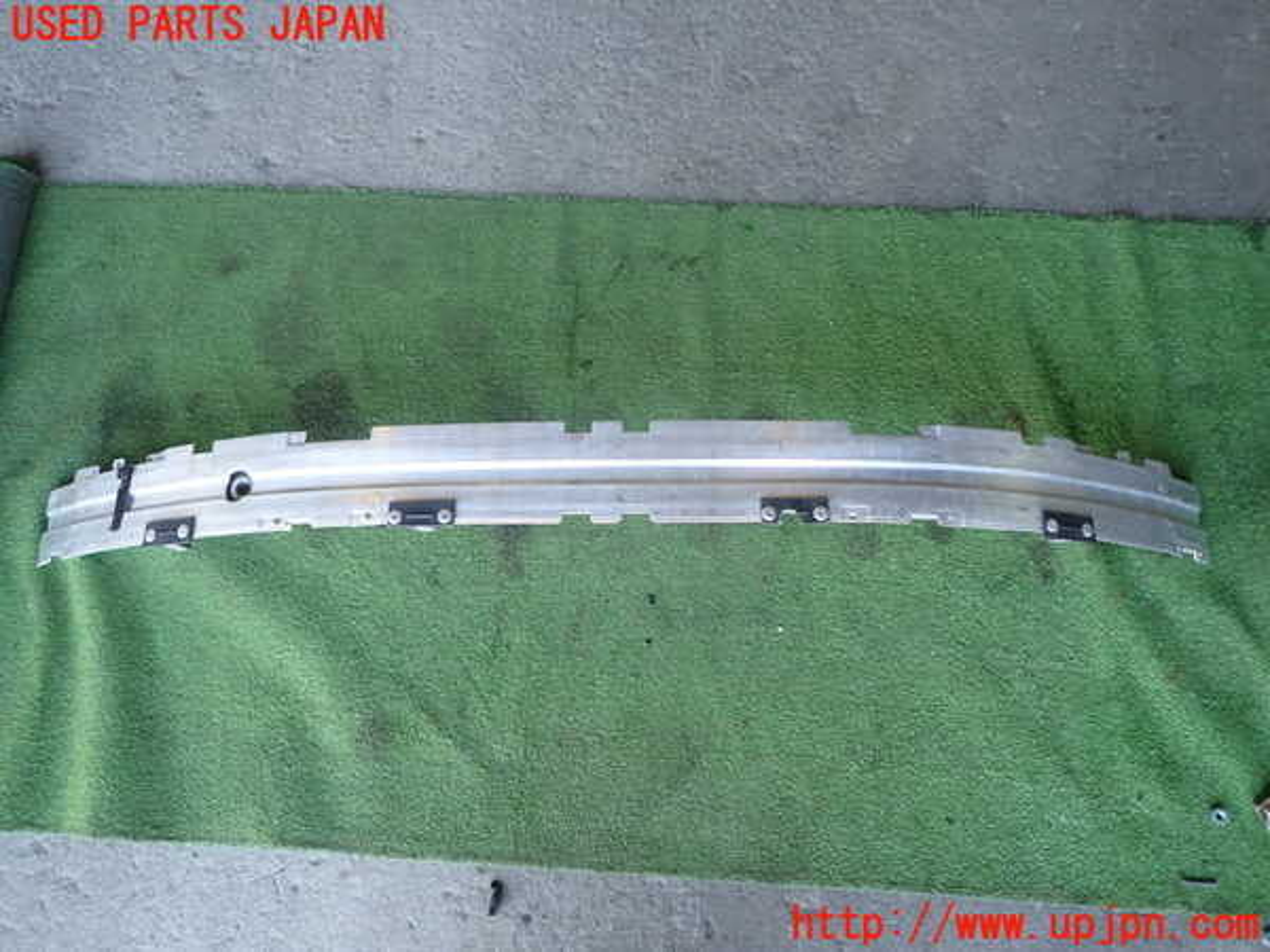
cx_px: 635
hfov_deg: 69.4
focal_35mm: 25
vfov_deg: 54.9
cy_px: 476
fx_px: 917
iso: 125
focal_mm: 4.5
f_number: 2
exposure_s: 1/60
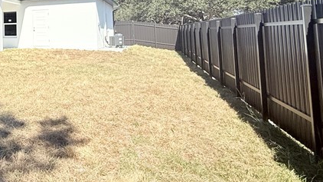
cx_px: -24
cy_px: 15
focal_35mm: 37
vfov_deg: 30.4
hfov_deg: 43.2
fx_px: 317
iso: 64
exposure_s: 1/1961
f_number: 2.2
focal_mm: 2.22
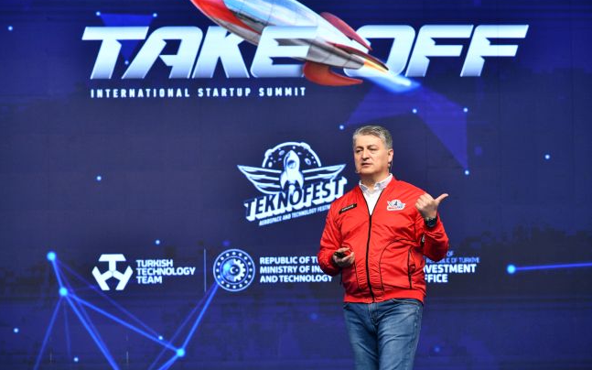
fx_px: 2726
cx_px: 296
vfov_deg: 7.8
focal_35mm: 169
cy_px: 173
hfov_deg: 12.4
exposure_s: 1/250
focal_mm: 165
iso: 1600
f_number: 7.1
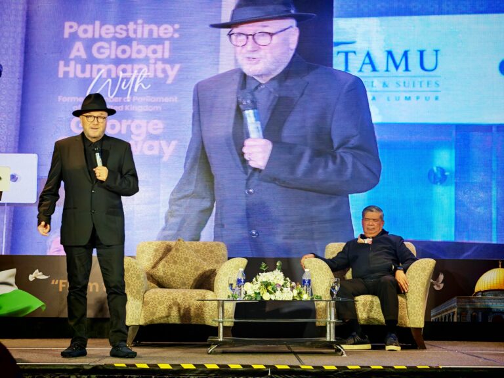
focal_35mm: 72
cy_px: 189
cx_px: 252
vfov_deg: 20.4
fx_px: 1048
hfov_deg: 27.0
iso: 1600
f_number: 2.6
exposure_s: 1/60
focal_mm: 15.38
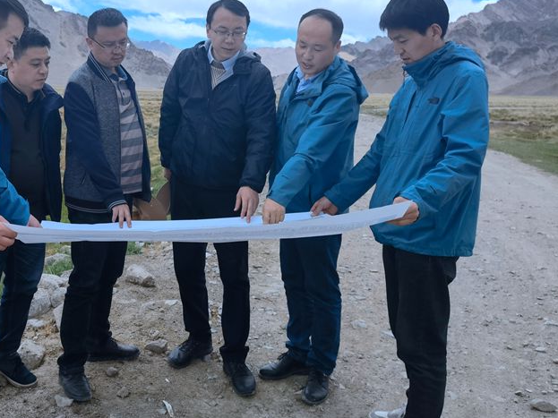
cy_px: 143
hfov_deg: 47.0
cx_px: 181
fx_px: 629
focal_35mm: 39
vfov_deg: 36.5
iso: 50
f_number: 1.9
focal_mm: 6.67
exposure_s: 1/5051
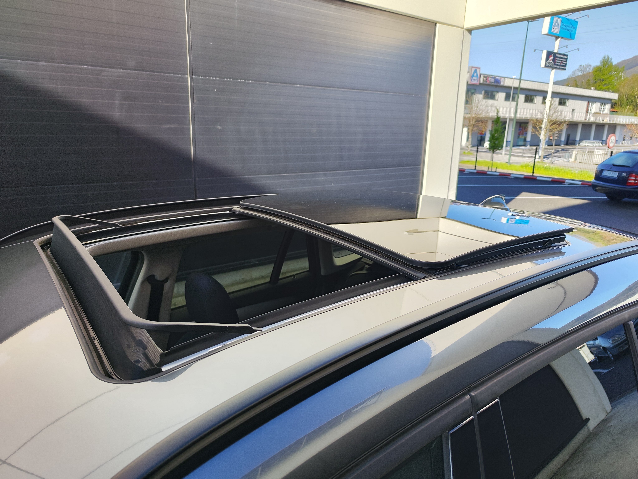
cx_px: 319
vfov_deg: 58.9
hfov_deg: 73.9
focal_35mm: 23
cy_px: 240
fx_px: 424
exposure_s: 1/329
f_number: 1.69
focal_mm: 7.01
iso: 50
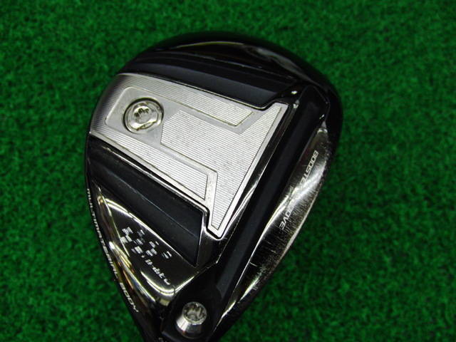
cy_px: 171
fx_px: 487
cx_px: 228
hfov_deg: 50.1
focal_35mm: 37
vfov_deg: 38.7
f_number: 3.6
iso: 320
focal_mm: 6.42
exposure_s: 1/80
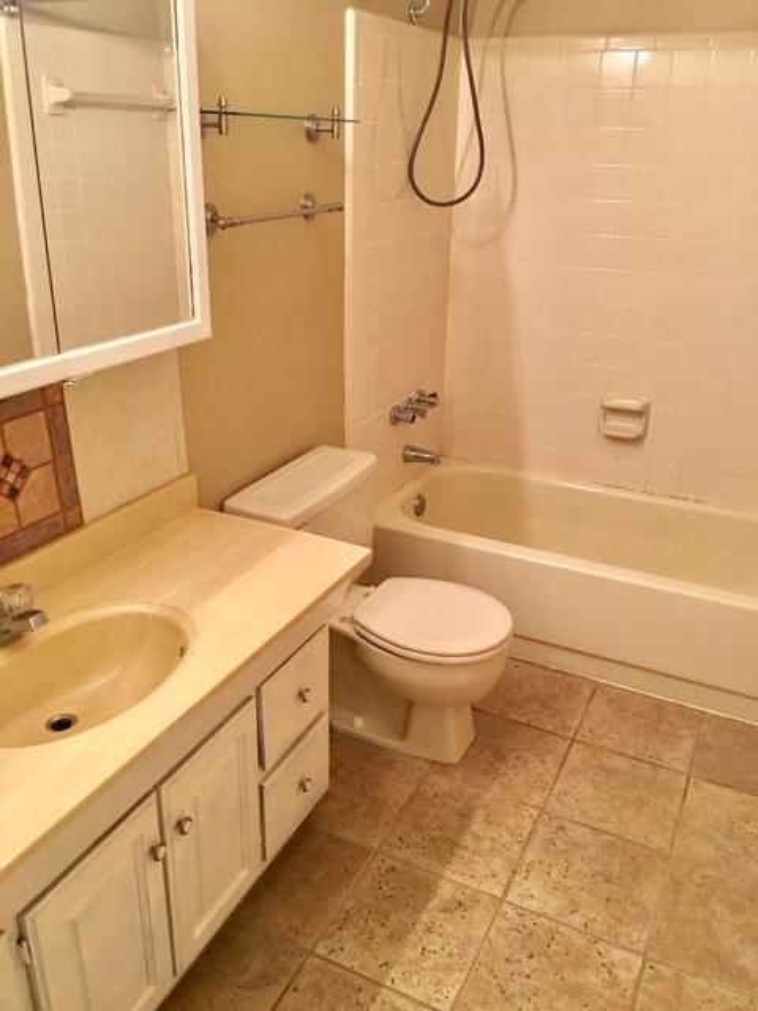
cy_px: 506
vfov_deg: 61.7
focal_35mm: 29
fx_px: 847
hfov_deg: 48.2
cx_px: 379
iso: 80
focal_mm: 4.15
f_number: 2.2
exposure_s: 1/15
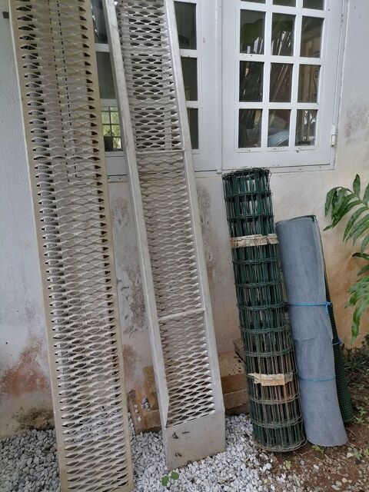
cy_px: 246
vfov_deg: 65.3
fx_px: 384
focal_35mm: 27
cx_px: 184
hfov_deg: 51.4
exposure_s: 1/140
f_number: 1.8
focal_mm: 5.4
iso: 50
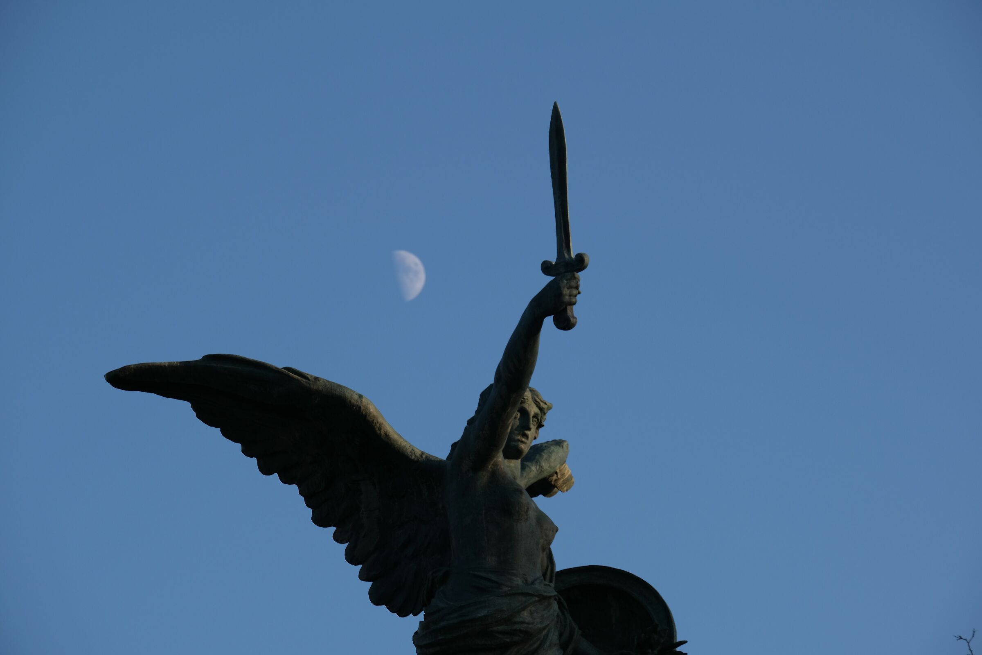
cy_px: 328
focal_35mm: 202
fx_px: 5510
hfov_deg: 10.2
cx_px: 491
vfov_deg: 6.8
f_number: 8
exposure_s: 1/200
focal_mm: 134.5
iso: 200
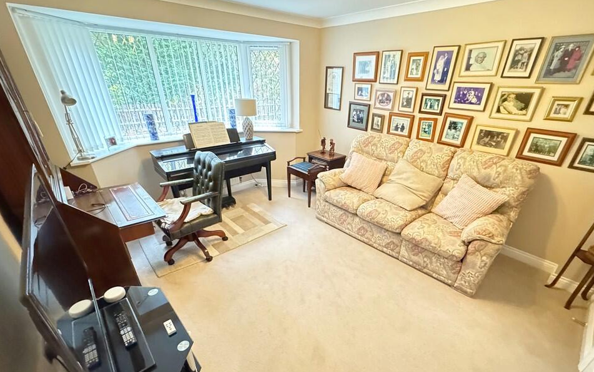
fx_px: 259
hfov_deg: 97.8
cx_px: 308
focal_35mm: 16
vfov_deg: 70.8
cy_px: 215
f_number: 2.2
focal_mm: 2.22
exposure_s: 1/25
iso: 2000
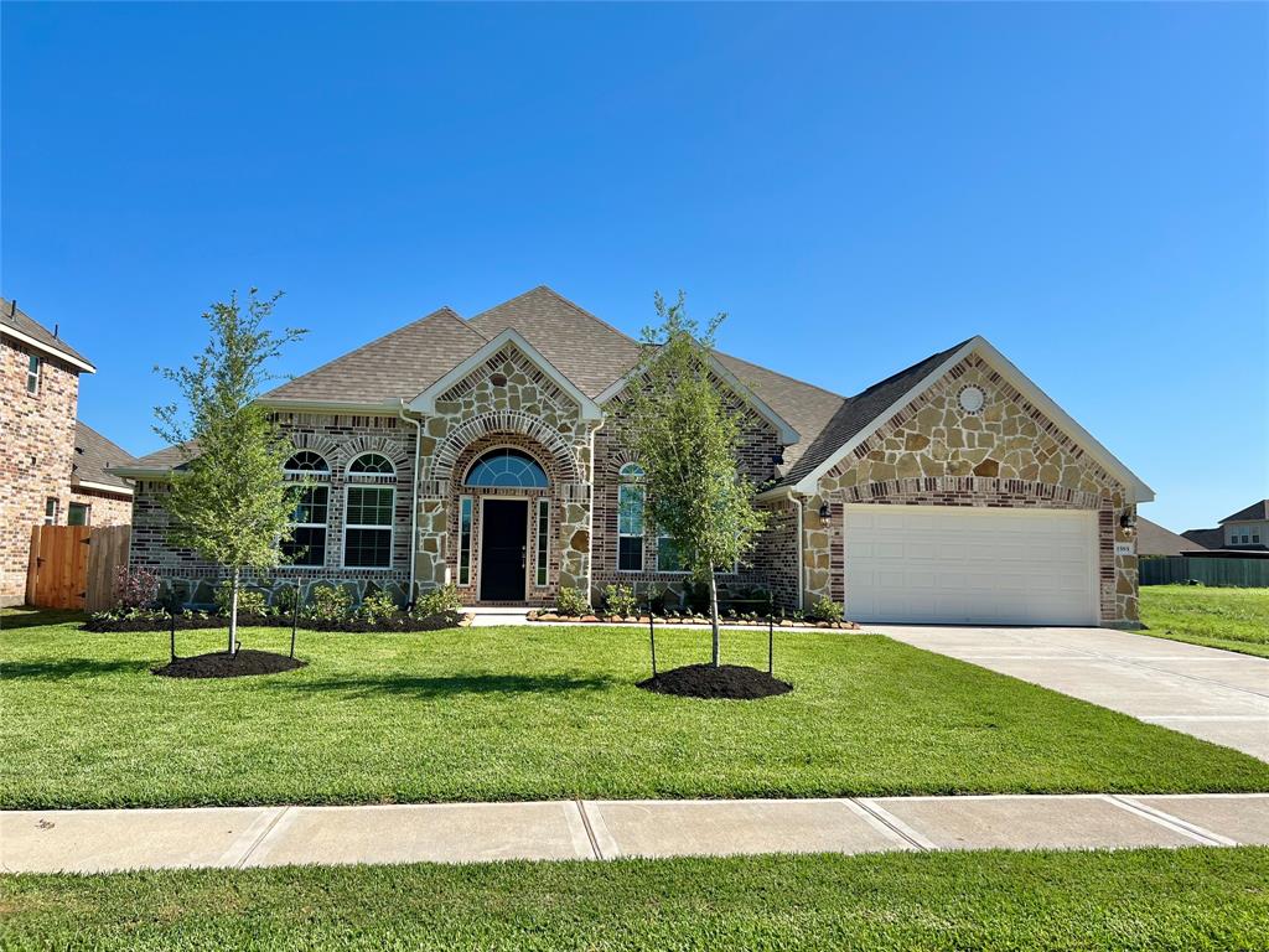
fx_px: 953
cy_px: 476
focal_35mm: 26
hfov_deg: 67.3
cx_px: 634
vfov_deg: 53.1
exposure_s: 1/3968
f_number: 1.5
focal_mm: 5.7
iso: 50
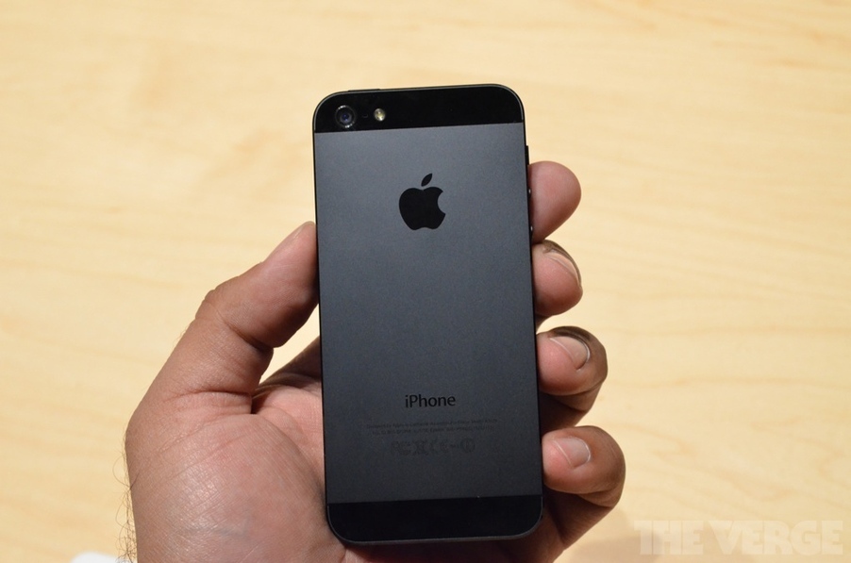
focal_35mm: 60
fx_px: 1415
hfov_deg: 33.5
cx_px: 426
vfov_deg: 22.5
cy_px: 282
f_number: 9
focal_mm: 40
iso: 3200
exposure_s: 1/60
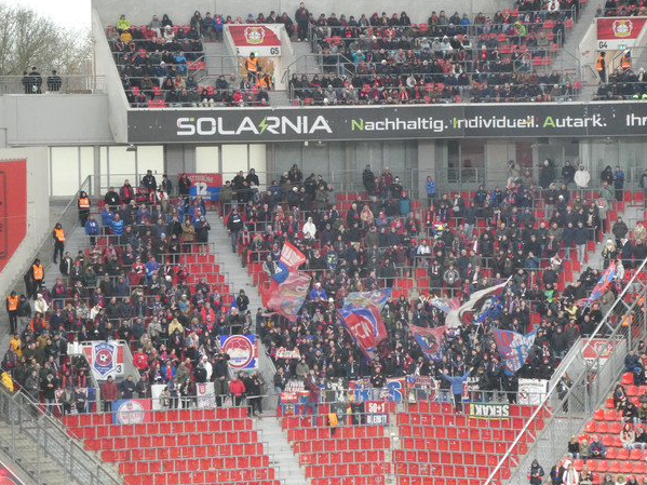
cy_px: 238
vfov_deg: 8.7
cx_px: 306
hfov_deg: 11.6
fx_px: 3195
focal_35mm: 171
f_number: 5.5
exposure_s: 1/80
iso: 1000
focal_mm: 28.7
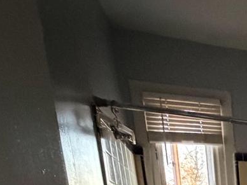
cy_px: 332
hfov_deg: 27.9
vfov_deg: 20.2
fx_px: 371
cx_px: 349
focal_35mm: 52
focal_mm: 2.22
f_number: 2.2
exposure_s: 1/31
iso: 1600
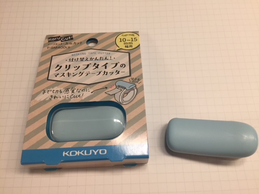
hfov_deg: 61.7
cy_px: 97
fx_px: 217
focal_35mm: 29
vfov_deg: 48.2
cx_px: 130
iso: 100
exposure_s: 1/30
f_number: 2.2
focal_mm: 4.15
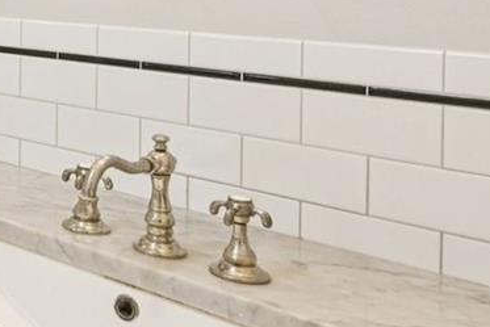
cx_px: -289
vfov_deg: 21.4
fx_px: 817
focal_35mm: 60
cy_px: -43
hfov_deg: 24.2
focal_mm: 14
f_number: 8
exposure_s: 1/30
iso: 400
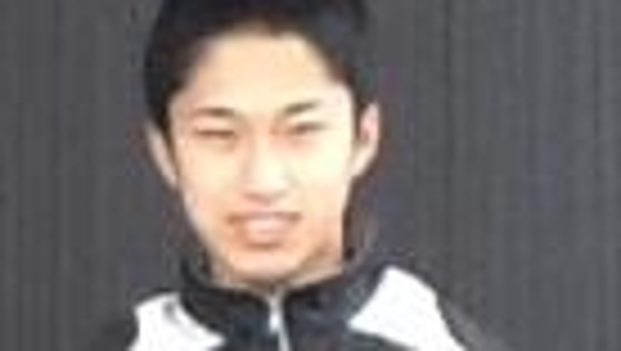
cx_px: -738
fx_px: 4583
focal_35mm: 278
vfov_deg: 4.3
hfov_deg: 7.4
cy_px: 698
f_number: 2.4
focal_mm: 2
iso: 64
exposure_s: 1/120
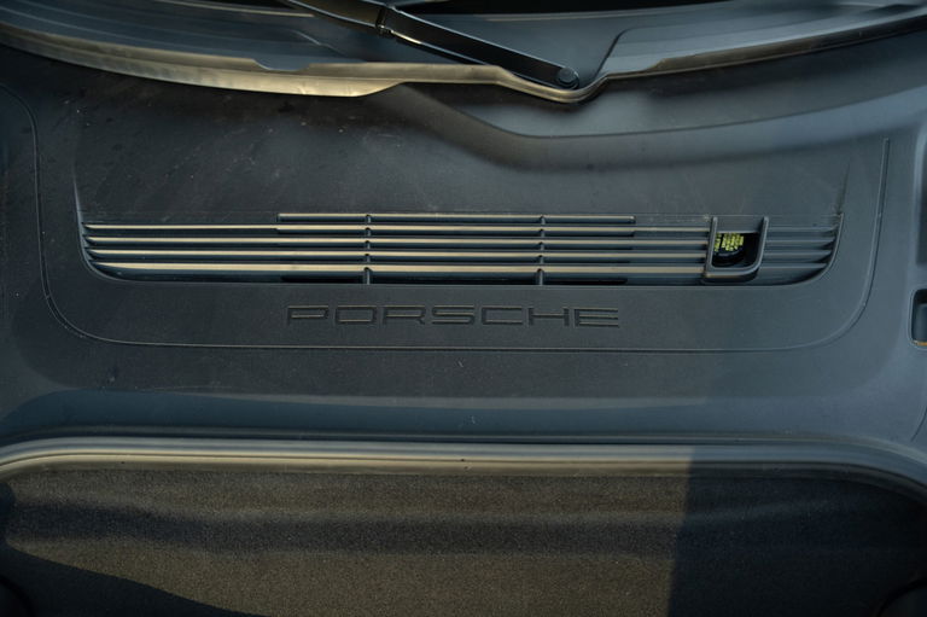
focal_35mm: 40
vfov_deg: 33.0
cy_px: 308
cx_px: 464
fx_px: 1040
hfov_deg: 48.1
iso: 400
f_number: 2.8
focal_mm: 40.4
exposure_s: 1/125
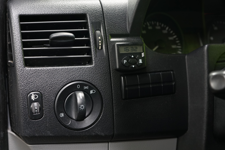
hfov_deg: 46.4
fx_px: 262
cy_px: 76
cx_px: 111
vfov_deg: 31.9
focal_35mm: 42
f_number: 5.6
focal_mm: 41
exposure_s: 1/6
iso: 800
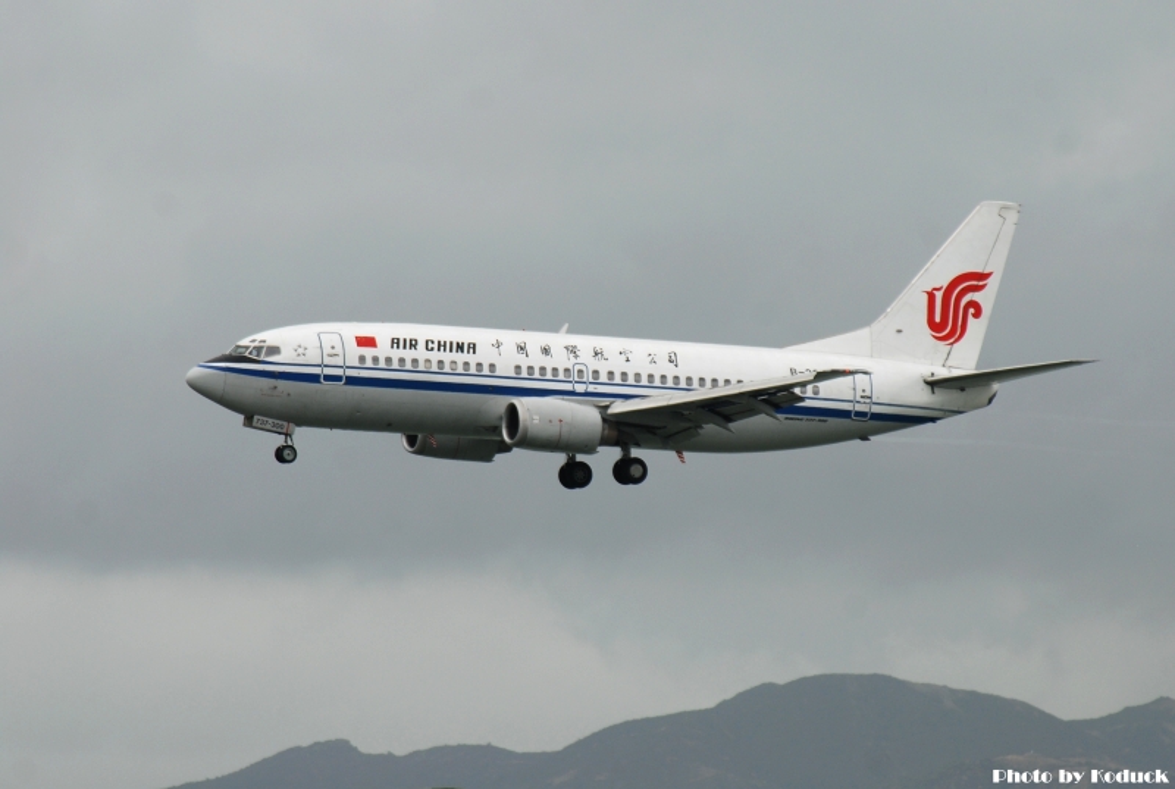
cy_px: 394
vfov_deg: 2.7
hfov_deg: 4.0
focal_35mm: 510
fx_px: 16680
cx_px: 588
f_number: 6.3
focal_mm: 340
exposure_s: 1/800
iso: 200
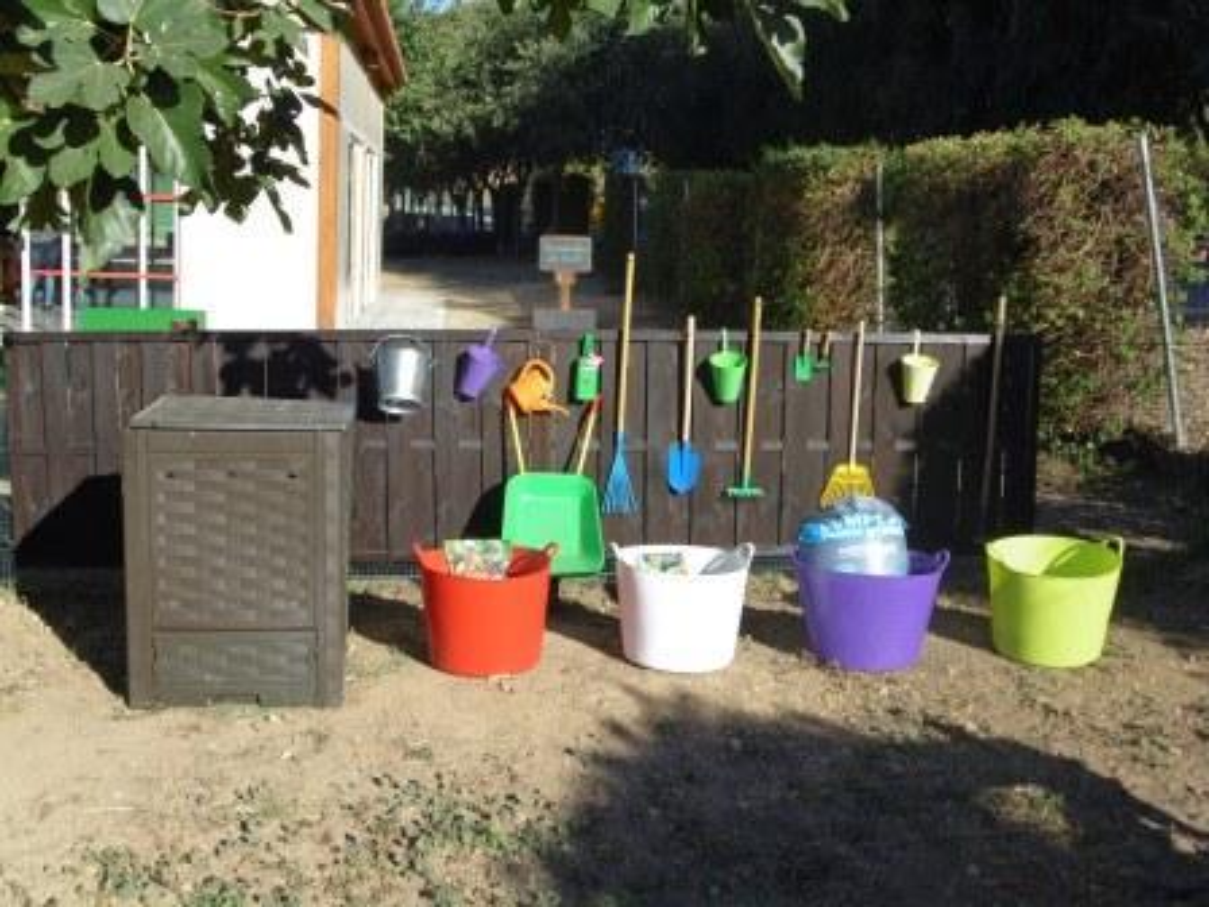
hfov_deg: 42.9
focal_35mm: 44
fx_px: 1537
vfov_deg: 32.9
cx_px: 604
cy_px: 454
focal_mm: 8
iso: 100
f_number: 3.7
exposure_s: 1/640
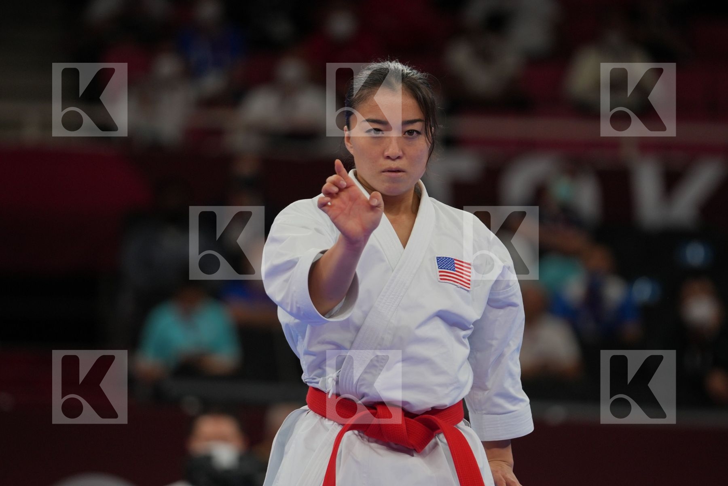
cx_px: 364
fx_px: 5824
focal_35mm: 288
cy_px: 243
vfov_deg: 4.8
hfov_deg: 7.2
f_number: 2.8
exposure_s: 1/1000
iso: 400
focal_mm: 192
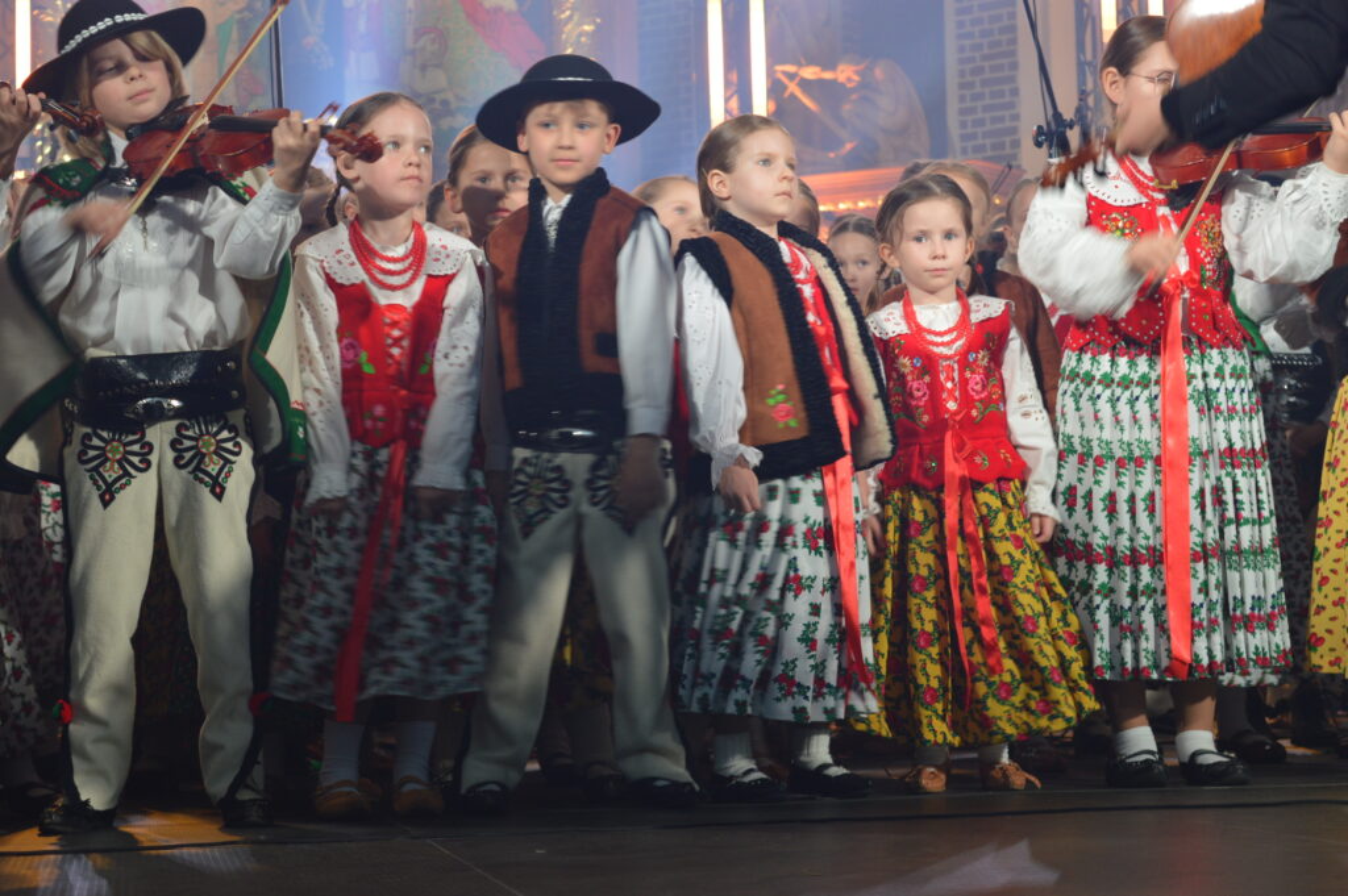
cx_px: 674
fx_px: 3087
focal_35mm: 82
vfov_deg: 16.5
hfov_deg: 24.6
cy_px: 448
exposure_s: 1/30
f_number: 5.6
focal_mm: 55
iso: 400
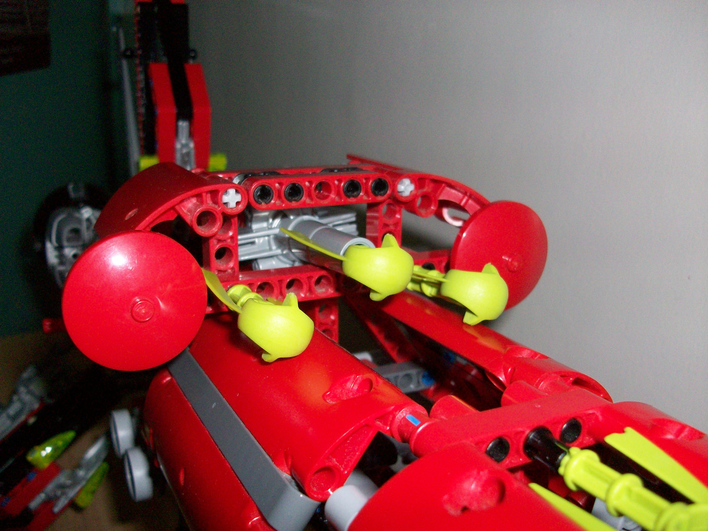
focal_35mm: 34
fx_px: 695
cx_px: 354
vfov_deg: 41.8
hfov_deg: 54.0
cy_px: 266
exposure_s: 1/60
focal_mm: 5.7
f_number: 2.8
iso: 160
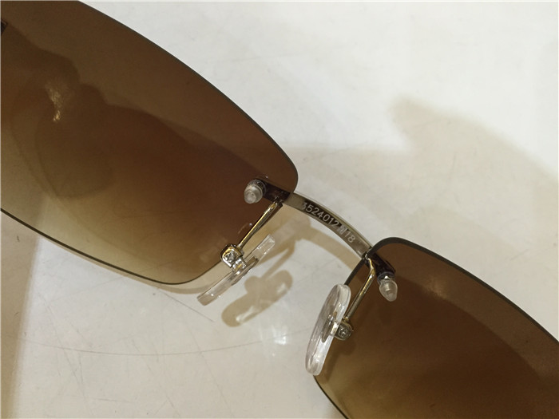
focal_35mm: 29
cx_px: 280
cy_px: 210
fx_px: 468
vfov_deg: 48.2
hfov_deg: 61.7
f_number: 2.2
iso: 200
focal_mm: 4.15
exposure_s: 1/33
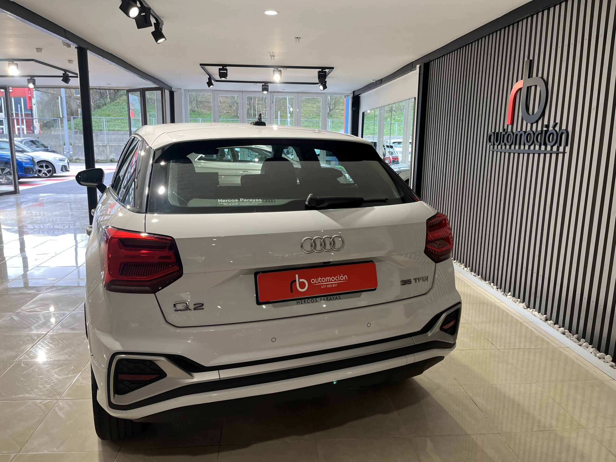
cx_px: 308
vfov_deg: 53.1
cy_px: 231
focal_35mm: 26
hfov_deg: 67.3
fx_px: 463
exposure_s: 1/100
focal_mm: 5.1
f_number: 1.6
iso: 80
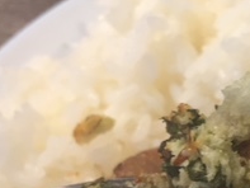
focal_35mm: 94
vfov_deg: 15.5
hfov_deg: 20.0
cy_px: 180
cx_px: 269
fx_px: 679
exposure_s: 1/30
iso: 80
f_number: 2.2
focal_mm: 4.15
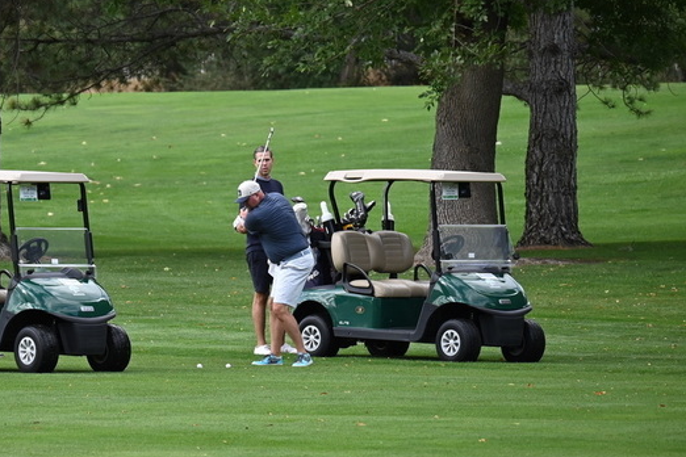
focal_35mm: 414
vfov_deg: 3.3
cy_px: 238
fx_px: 7888
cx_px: 163
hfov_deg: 5.0
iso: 360
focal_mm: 180
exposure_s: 1/500
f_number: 5.6
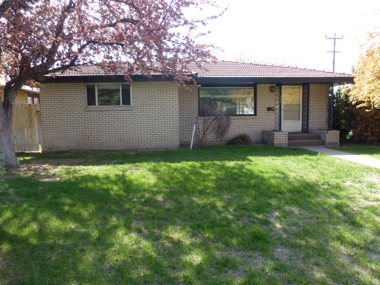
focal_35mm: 24
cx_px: 190
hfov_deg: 71.6
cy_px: 142
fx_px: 263
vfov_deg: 56.8
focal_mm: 4.3
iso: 100
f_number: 4
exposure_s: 1/125
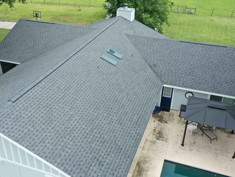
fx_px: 258
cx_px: 108
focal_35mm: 38
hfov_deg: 48.9
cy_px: 89
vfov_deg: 37.7
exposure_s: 1/50
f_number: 9
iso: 100
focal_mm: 10.26
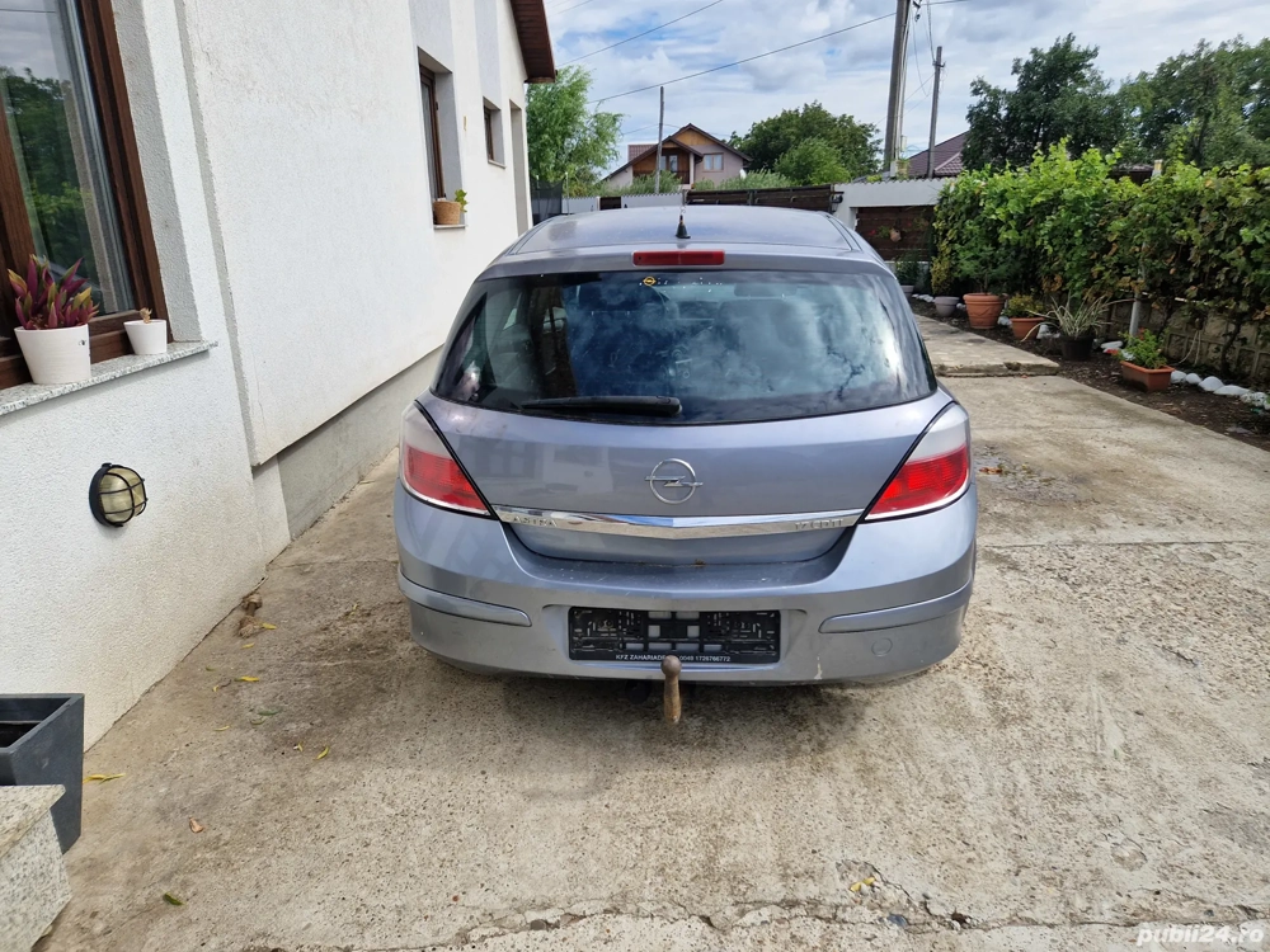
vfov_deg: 58.9
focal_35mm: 23
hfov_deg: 73.9
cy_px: 476
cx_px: 635
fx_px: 844
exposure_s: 1/1640
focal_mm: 5.4
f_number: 1.8
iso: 50
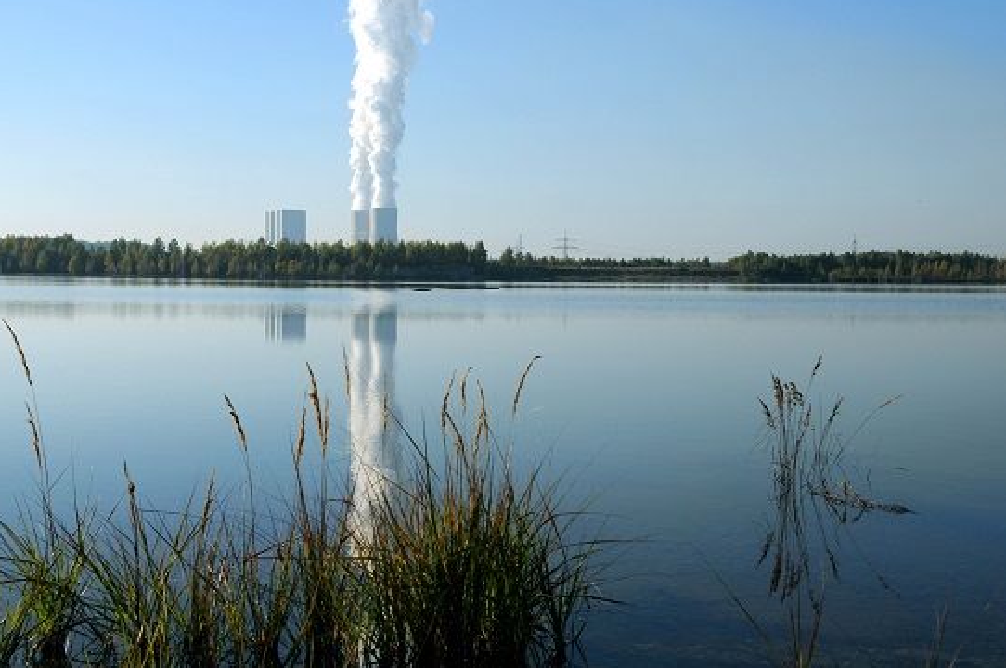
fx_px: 1563
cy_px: 328
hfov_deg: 35.7
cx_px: 458
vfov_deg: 24.1
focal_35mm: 56
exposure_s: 1/640
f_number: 13
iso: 200
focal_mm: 34
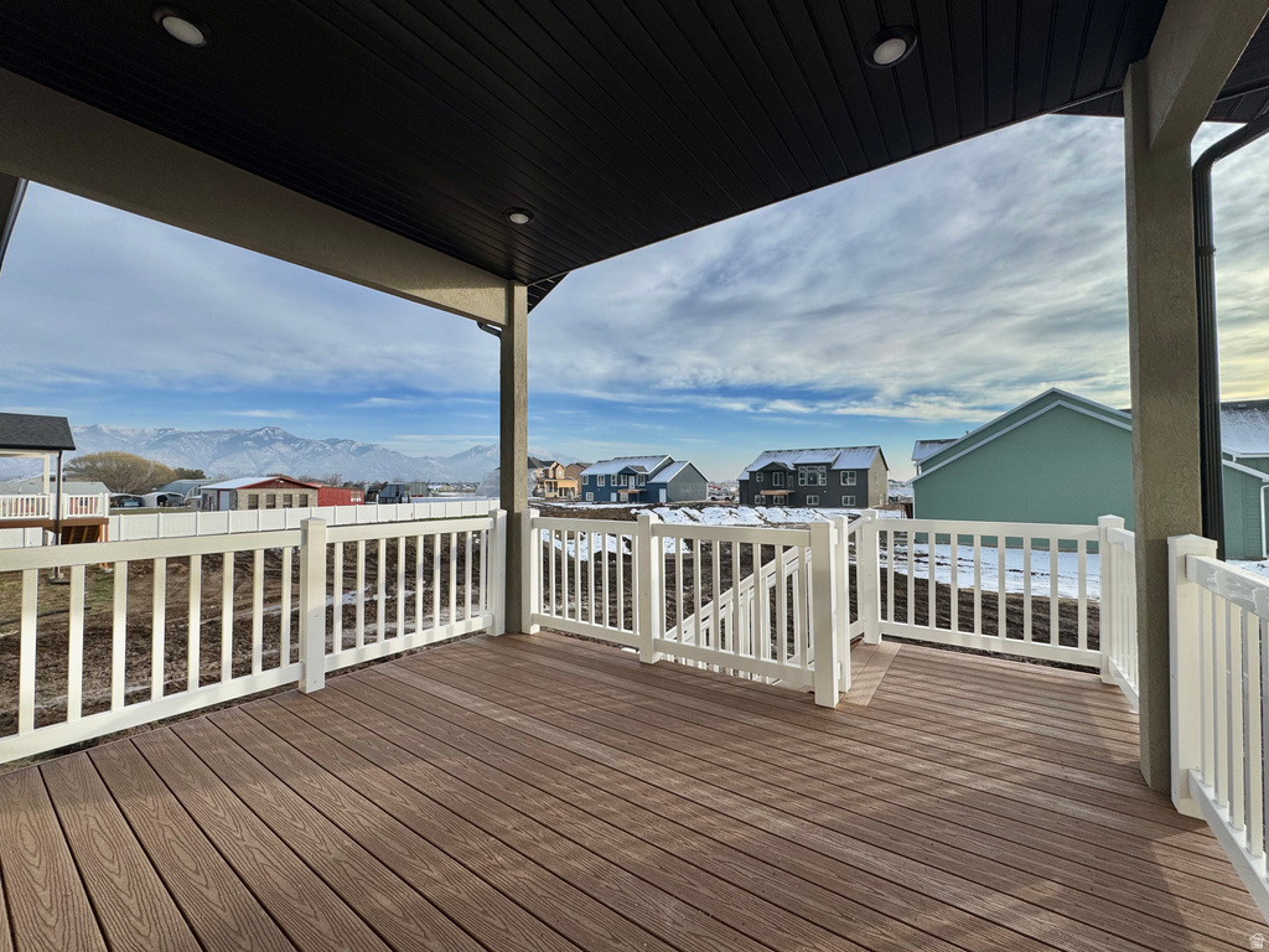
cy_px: 476
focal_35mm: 14
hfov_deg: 102.1
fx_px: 513
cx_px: 634
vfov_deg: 85.7
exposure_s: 1/1709
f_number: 2.2
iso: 40
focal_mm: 2.22
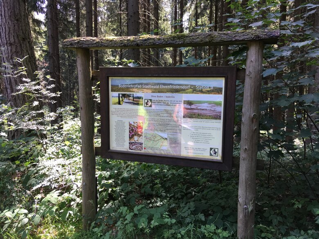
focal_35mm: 29
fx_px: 267
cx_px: 160
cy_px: 120
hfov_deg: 61.7
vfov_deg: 48.2
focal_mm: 4.15
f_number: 2.2
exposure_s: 1/100
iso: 40
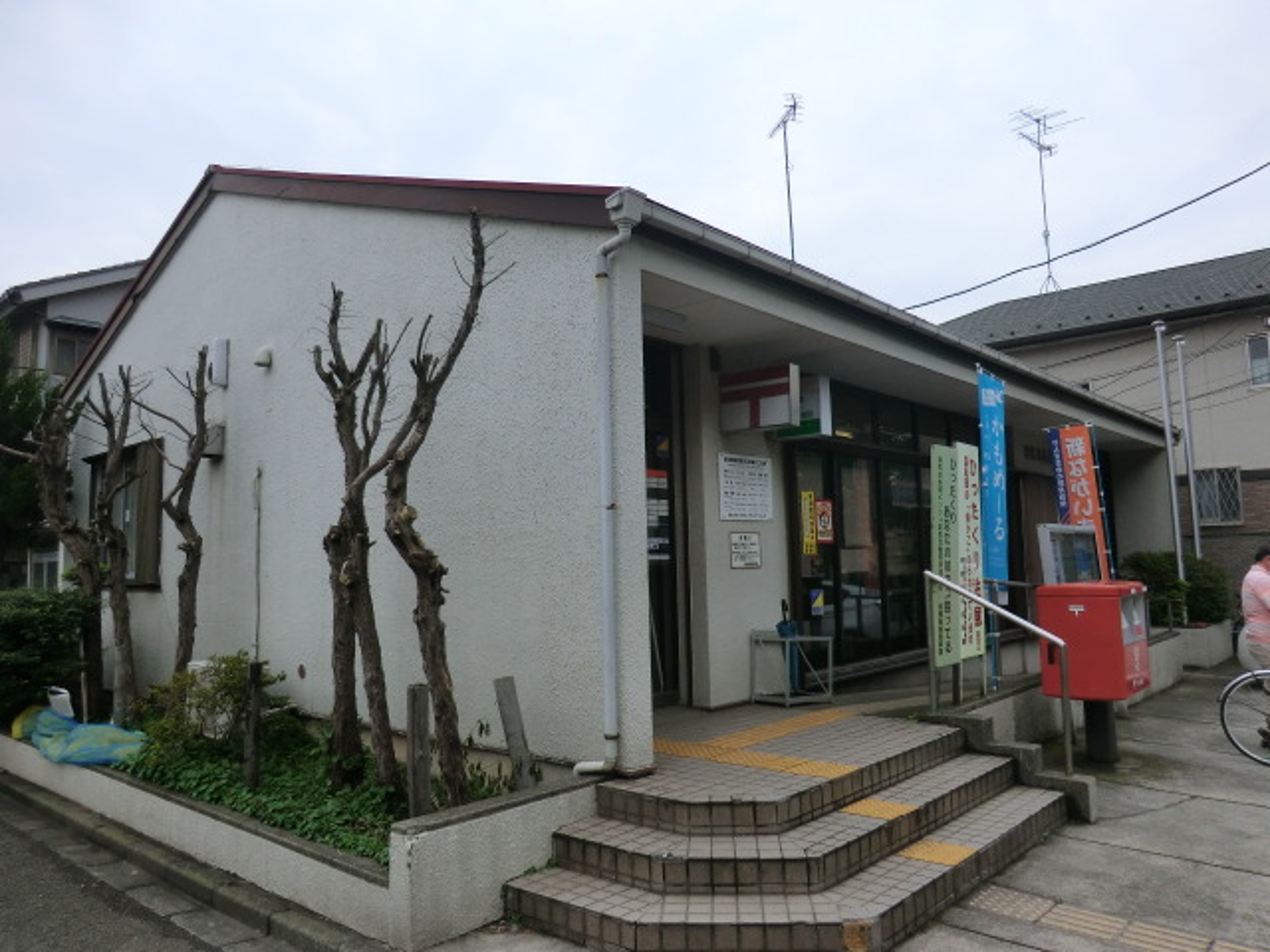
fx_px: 881
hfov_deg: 71.6
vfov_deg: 56.8
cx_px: 635
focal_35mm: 24
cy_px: 476
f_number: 3.2
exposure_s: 1/640
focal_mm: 4.3
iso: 80
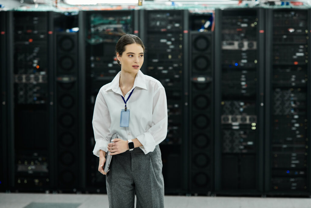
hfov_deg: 23.9
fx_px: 734
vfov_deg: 16.1
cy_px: 104
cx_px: 156
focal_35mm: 85
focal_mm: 85
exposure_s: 1/200
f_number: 2.5
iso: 500
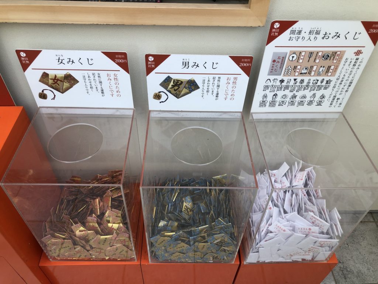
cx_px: 189
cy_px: 142
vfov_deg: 49.7
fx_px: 306
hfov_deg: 63.4
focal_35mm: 28
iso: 25
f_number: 1.8
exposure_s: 1/120
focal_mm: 3.99
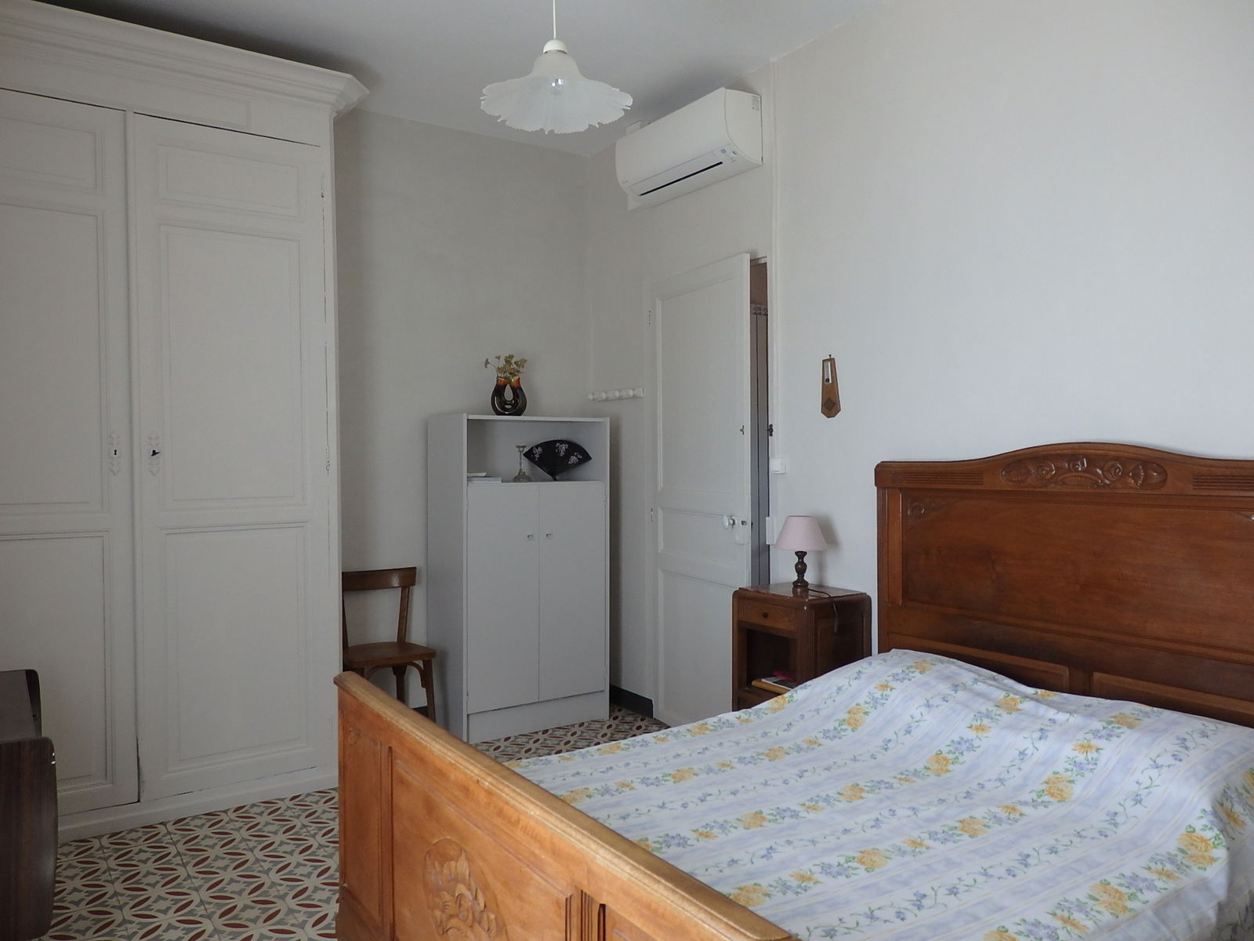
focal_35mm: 25
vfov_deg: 54.9
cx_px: 627
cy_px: 470
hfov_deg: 69.4
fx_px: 906
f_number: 3
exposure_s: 1/30
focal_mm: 4.5
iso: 125
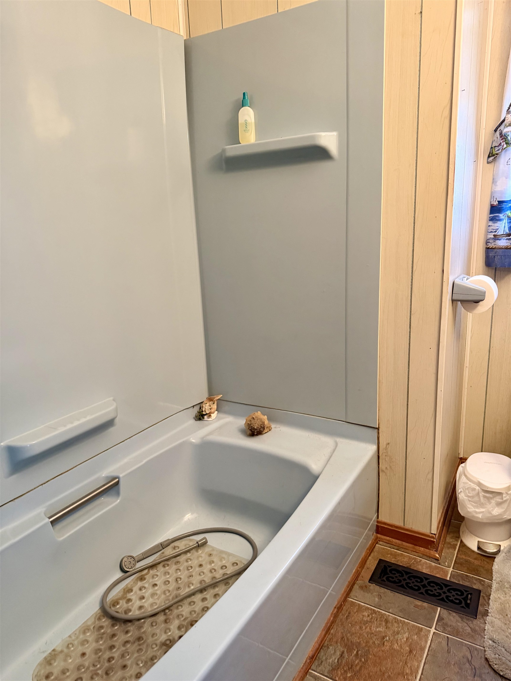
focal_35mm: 24
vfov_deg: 71.6
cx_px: 256
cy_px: 340
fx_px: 472
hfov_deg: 56.8
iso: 400
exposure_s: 1/60
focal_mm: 6.76
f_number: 1.78
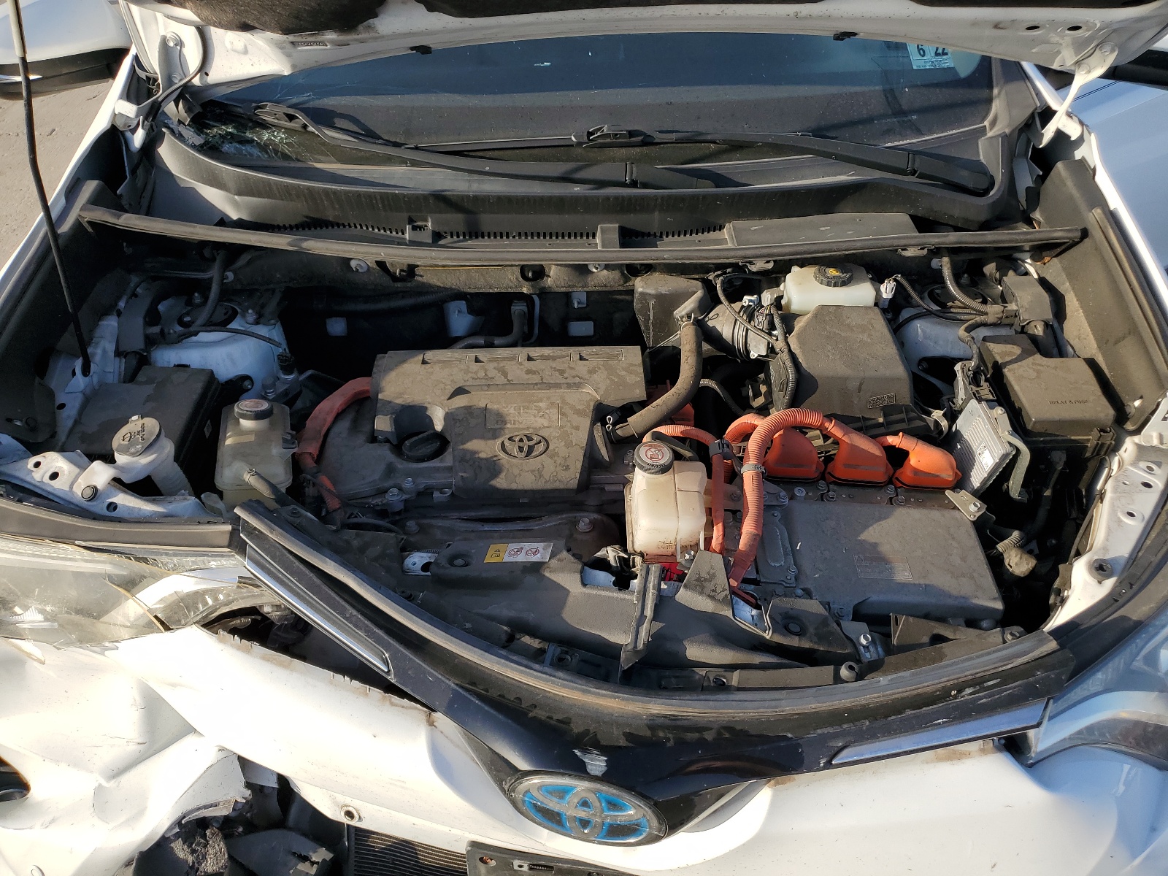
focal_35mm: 26
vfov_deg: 53.1
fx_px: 877
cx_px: 584
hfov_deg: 67.3
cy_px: 438
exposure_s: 1/1429
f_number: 1.5
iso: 50
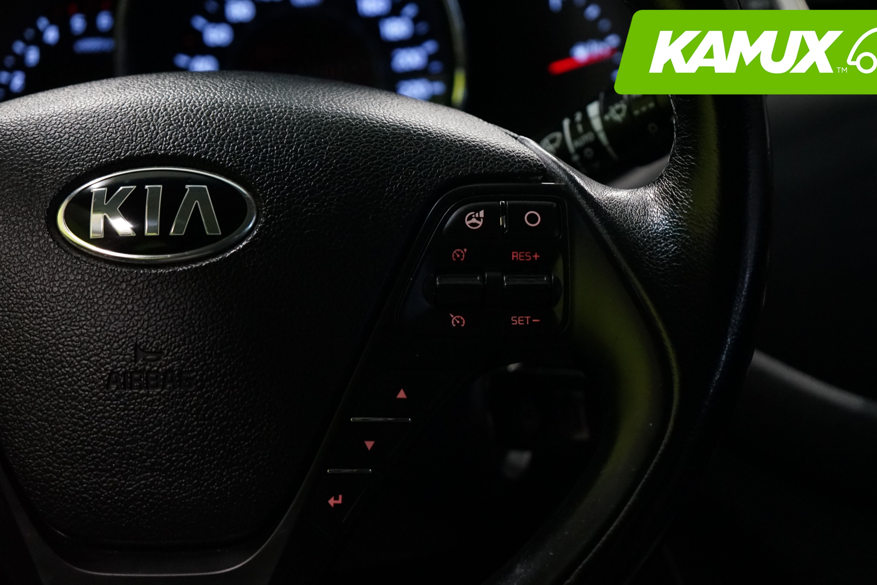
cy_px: 306
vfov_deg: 20.9
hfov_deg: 30.9
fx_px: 1583
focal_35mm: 65
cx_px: 491
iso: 3200
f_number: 5
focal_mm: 58
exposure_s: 1/30
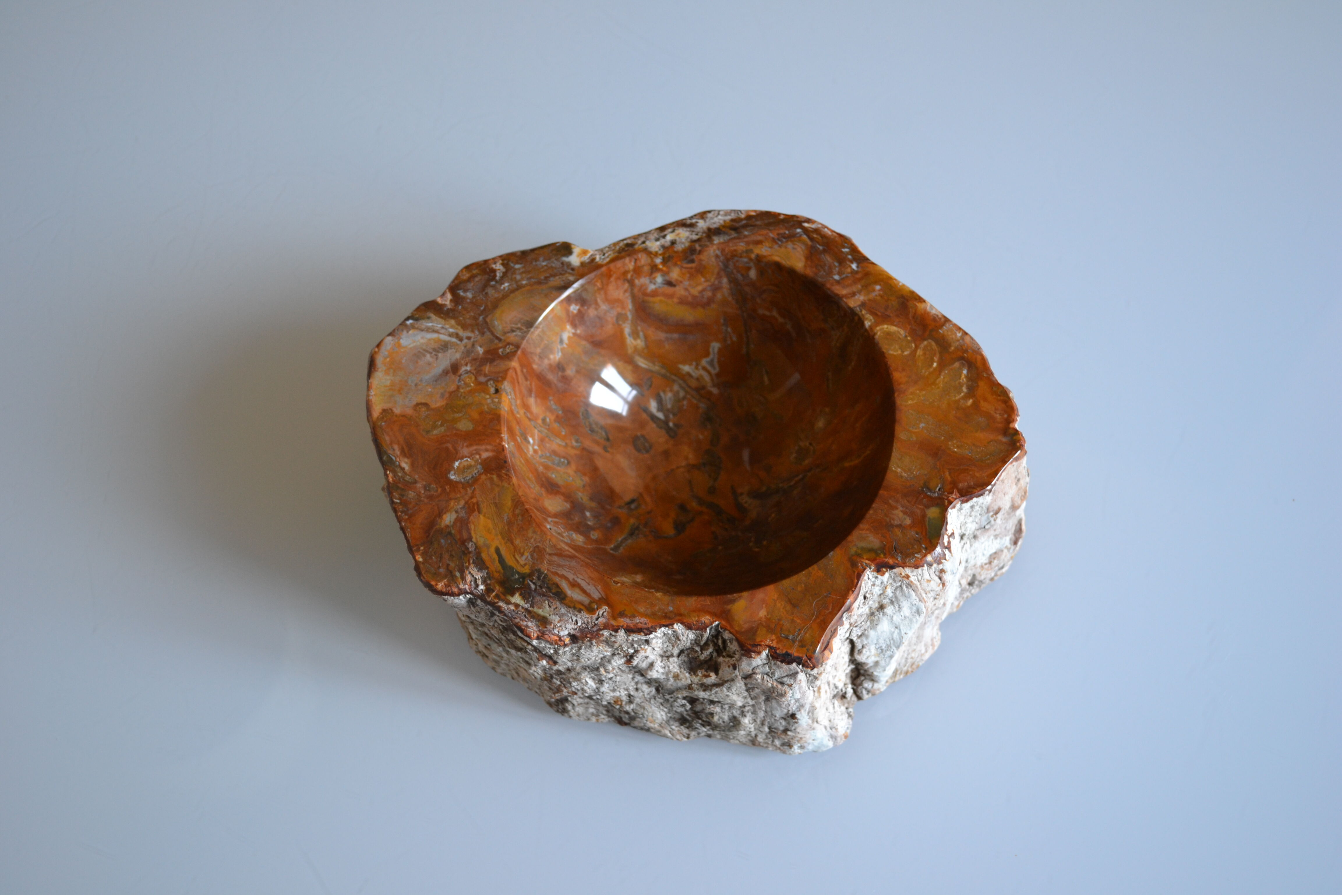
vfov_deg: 34.2
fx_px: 1454
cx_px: 671
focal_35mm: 39
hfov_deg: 49.6
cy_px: 448
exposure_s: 1/20
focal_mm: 26
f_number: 4.2
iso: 400
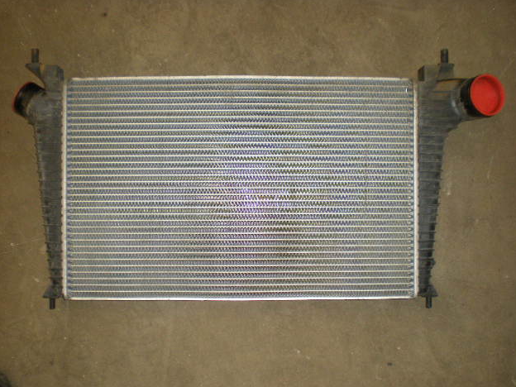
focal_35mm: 39
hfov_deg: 47.9
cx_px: 263
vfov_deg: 36.8
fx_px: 581
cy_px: 196
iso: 217
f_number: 3.1
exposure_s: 1/60
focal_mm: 6.3
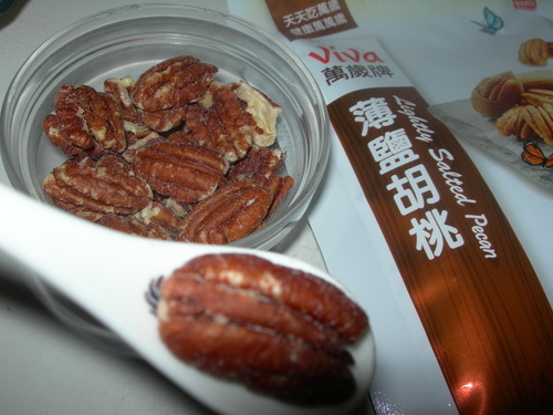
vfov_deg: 37.7
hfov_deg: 49.0
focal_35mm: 38
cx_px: 276
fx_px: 607
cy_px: 208
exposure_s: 1/60.1
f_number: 4.8
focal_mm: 7.8
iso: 50
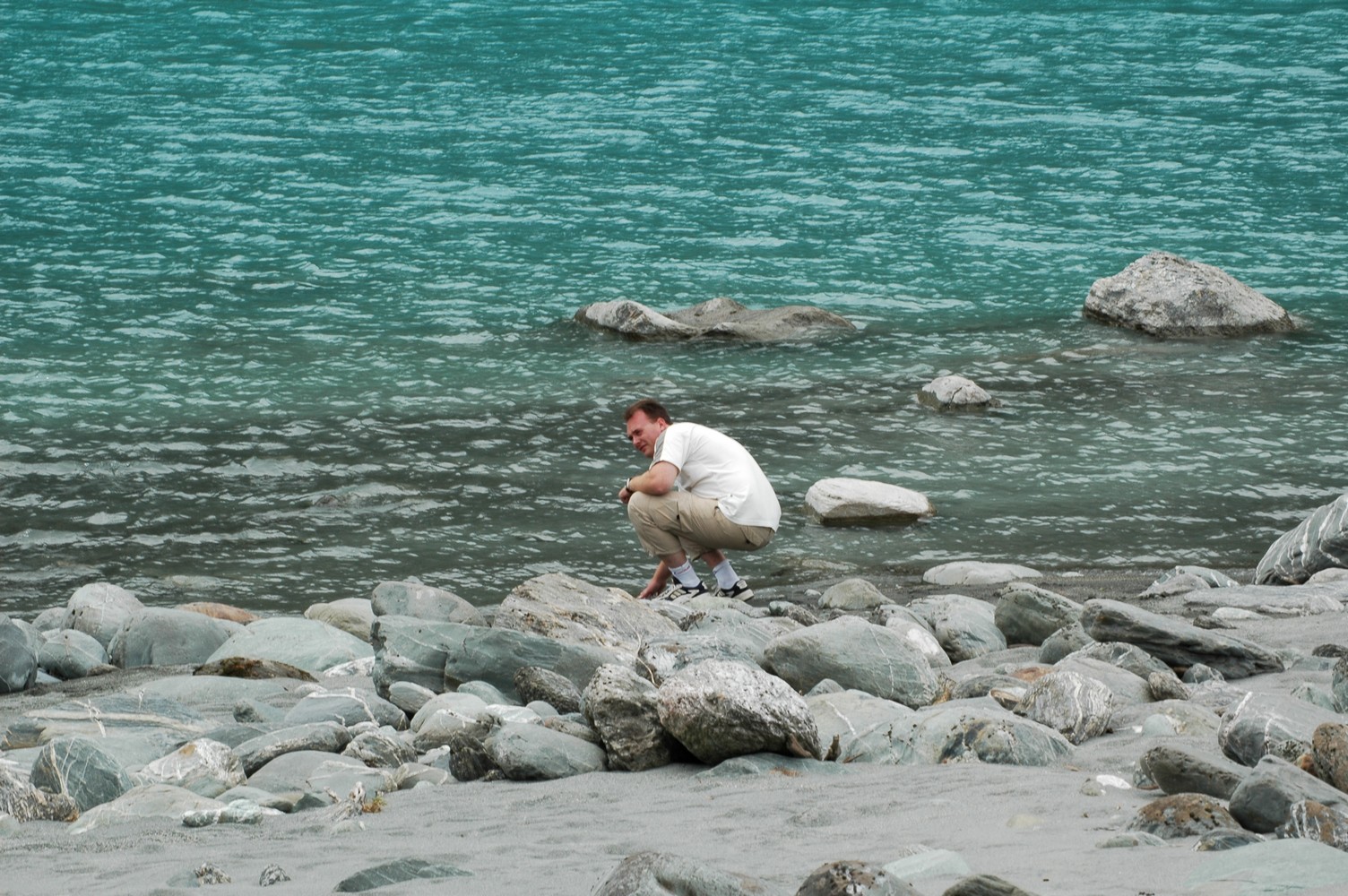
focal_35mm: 129
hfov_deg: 15.9
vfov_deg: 10.6
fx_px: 4826
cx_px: 674
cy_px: 448
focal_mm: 86
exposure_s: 1/100
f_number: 16
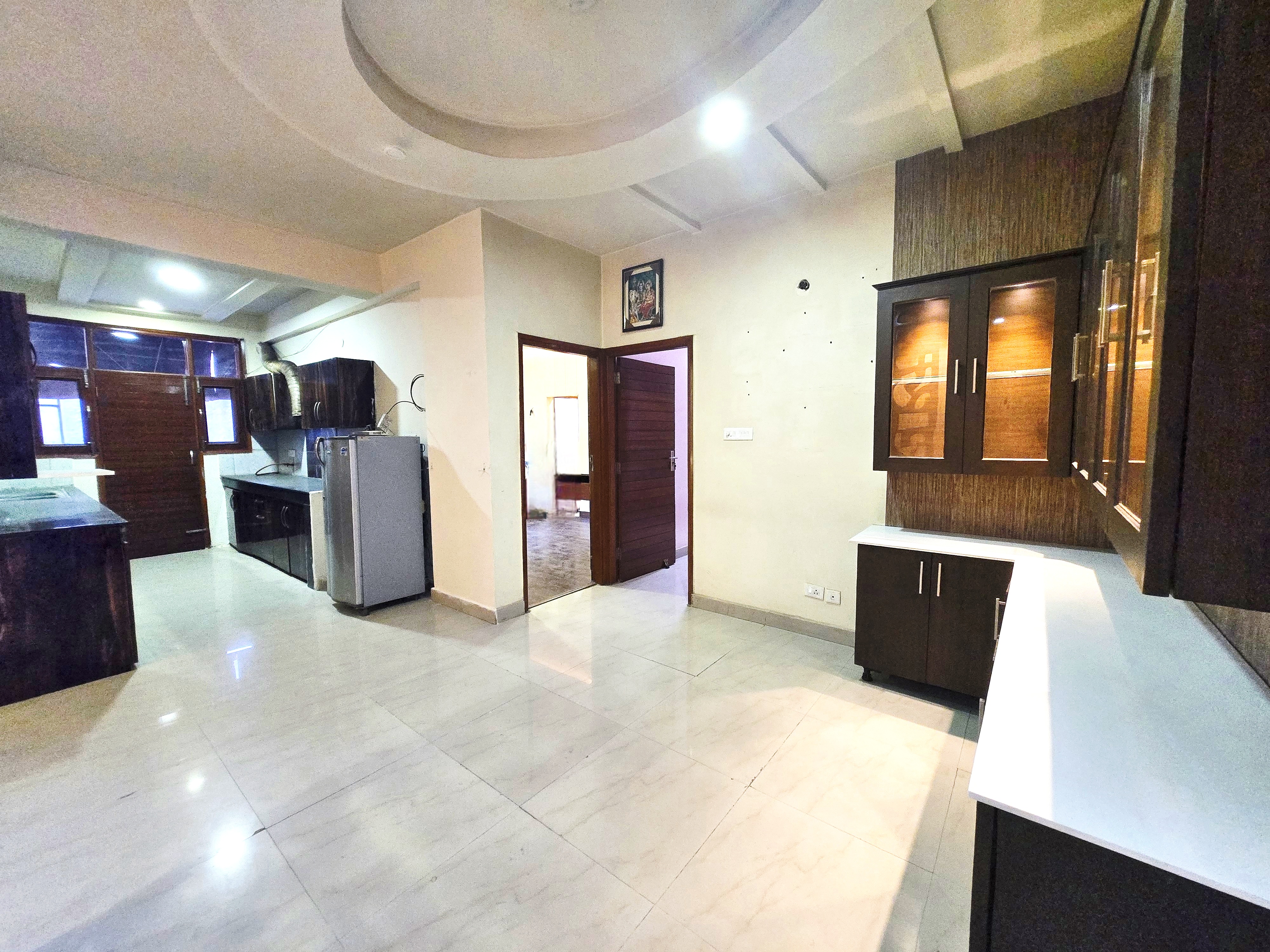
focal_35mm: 13
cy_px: 476
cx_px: 635
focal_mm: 1.7
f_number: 2.2
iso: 640
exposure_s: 1/50
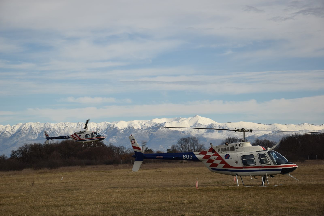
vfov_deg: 13.8
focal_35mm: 99
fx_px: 891
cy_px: 108
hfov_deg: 20.6
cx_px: 162
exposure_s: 1/640
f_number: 7.1
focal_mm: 66
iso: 100
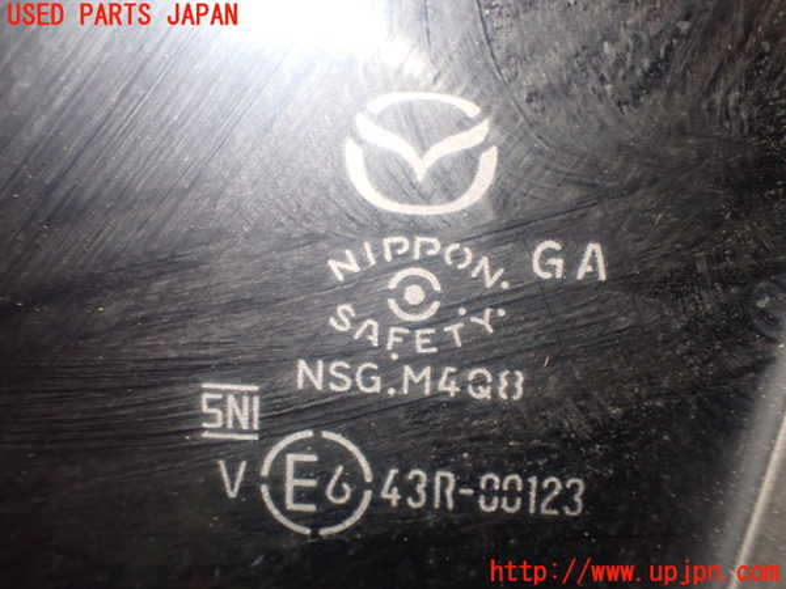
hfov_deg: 49.0
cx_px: 393
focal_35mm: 38
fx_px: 863
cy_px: 294
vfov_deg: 37.7
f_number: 2.7
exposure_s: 1/25
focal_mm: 6.83
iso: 800
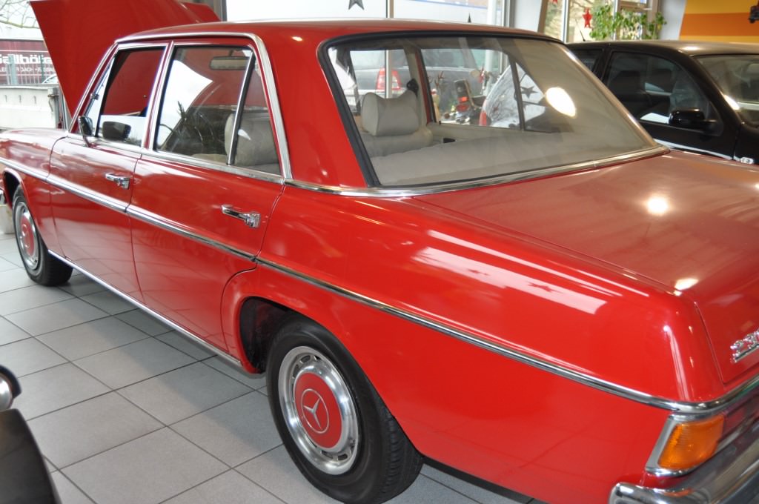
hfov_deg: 55.2
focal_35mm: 34
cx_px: 380
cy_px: 252
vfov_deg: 38.3
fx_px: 726
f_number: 4
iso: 640
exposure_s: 1/60
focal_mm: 23
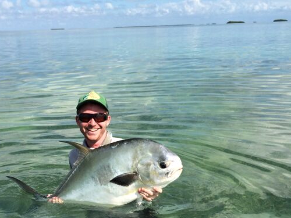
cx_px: 122
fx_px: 404
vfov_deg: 29.8
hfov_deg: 39.5
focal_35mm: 48
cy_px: 165
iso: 40
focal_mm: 4.12
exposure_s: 1/2933
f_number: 2.2
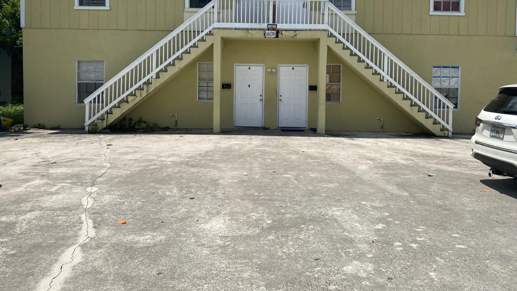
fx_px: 398
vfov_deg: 39.8
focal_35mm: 29
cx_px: 264
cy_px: 101
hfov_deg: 66.1
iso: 32
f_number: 1.8
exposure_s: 1/5025
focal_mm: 4.25
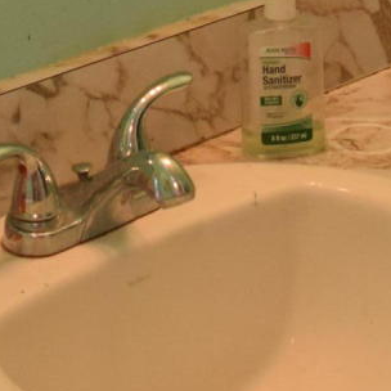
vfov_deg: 10.2
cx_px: 83
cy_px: -520
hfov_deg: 11.5
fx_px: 1930
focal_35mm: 151
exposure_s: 1/100
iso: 800
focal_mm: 18
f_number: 5
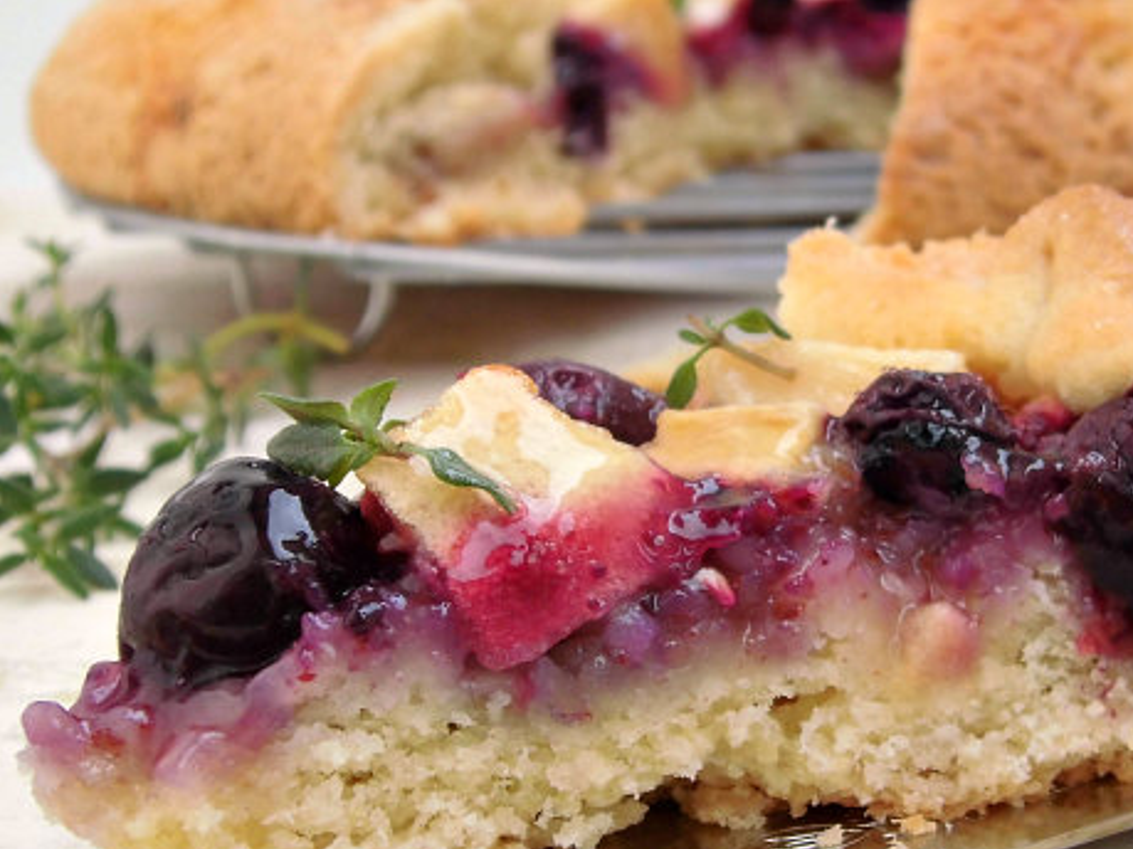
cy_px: 501
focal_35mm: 82
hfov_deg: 23.7
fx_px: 2683
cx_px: 807
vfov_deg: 18.0
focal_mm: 8.3
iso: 100
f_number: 3.4
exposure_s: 1/320
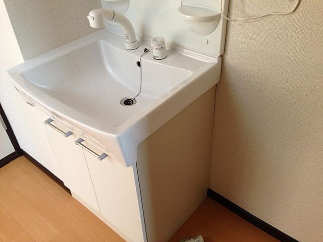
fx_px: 308
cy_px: 121
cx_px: 162
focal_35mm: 33
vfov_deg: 42.9
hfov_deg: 55.4
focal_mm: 4.13
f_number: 2.4
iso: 100
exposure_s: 1/20
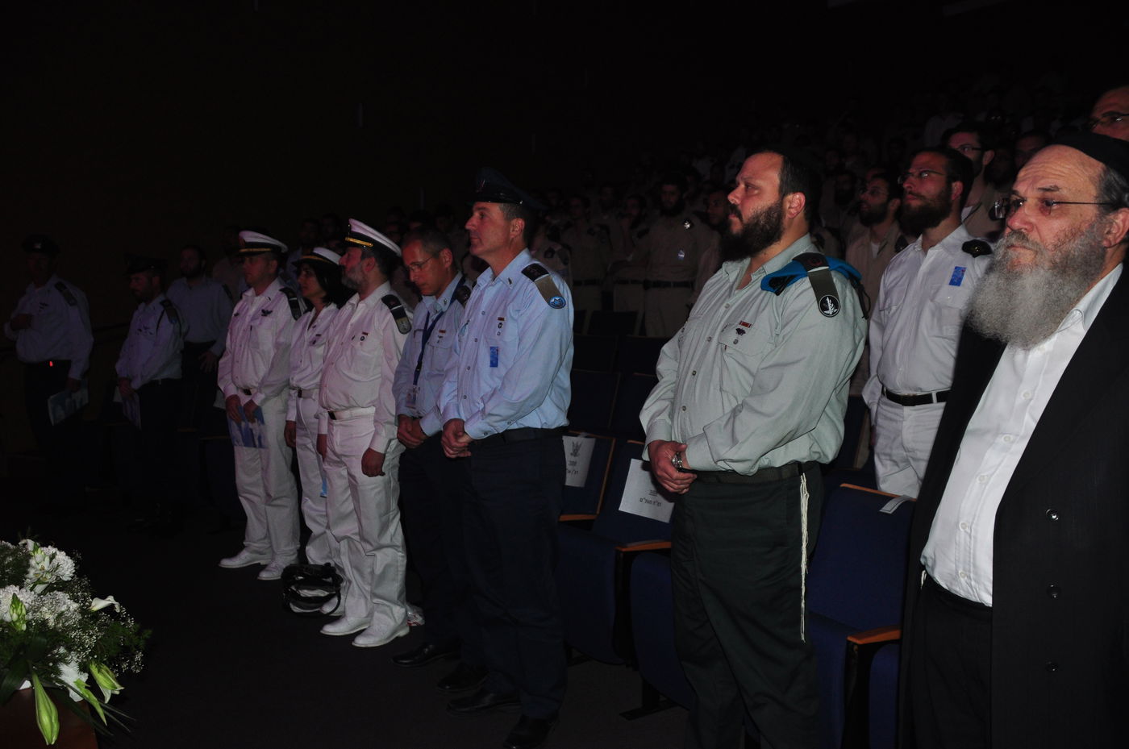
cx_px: 564
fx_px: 845
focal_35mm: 27
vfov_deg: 47.8
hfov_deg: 67.5
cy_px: 374
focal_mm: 18
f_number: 3.5
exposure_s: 1/50
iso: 500
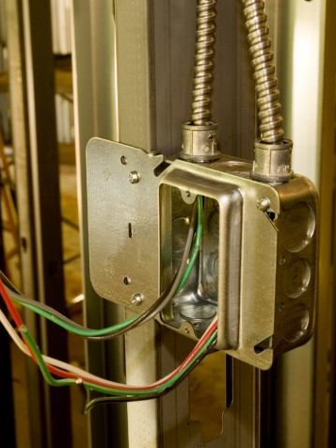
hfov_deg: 14.8
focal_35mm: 100
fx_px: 1294
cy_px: 223
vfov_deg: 19.6
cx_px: 126
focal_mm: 46
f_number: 11
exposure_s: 4
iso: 100
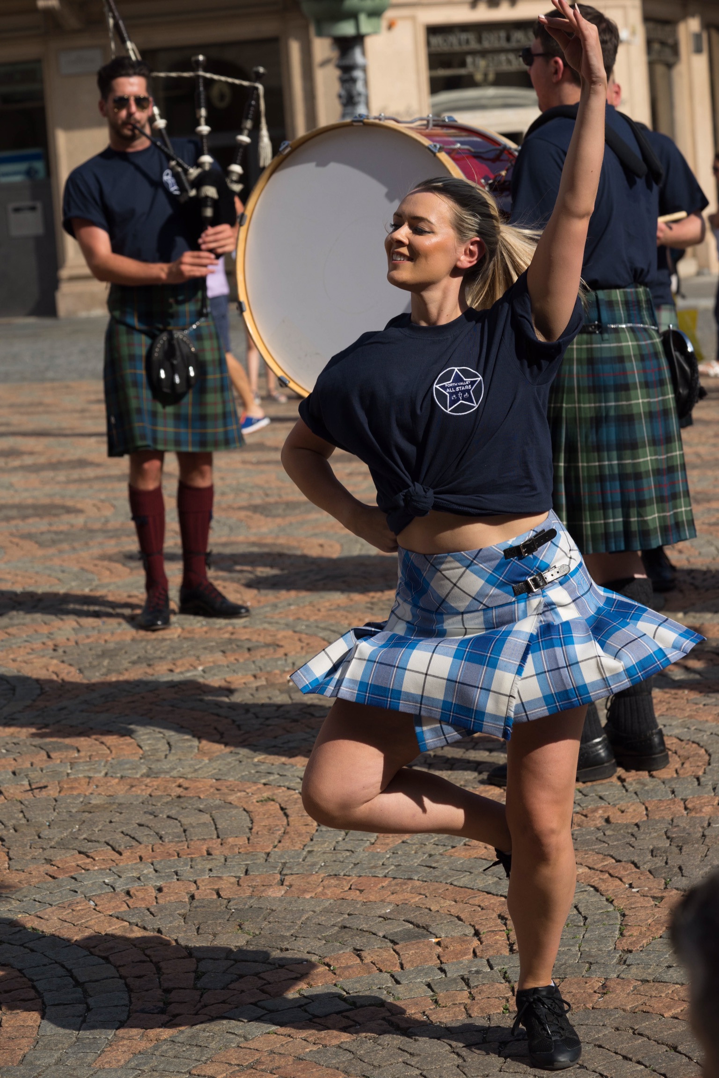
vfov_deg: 22.6
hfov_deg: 15.2
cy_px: 539
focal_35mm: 90
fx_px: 2696
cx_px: 360
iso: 200
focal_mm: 90
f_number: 6.7
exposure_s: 1/1000
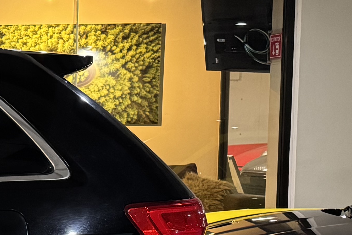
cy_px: 183
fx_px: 1036
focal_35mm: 106
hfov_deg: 15.0
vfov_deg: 12.9
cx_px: -385
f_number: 1.78
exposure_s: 1/40
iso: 640
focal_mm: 6.76
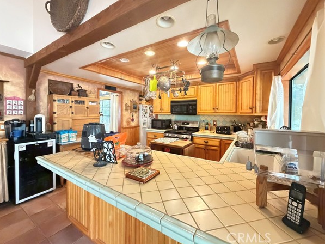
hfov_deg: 98.2
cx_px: 163
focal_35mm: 15
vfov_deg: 81.7
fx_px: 141
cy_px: 115
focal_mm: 2.22
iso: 1250
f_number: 2.2
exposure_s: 1/60
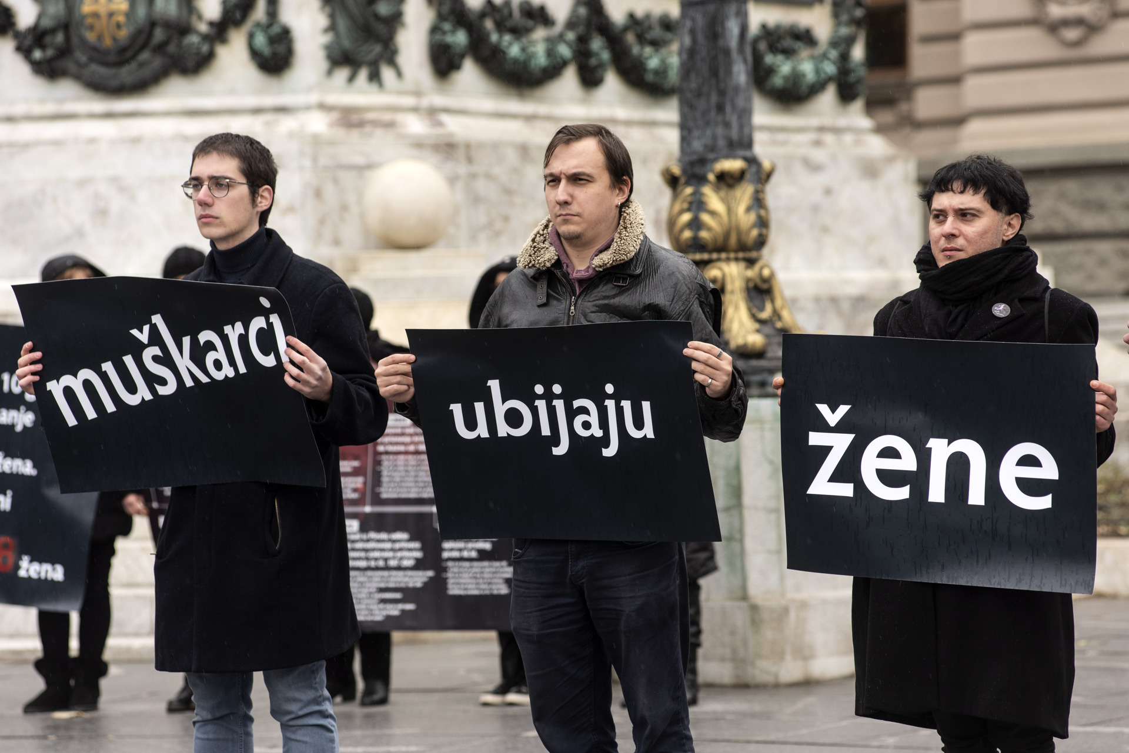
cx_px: 564
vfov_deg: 8.9
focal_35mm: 155
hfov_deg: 13.2
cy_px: 376
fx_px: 4862
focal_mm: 155
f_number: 5
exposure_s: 1/400
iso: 400
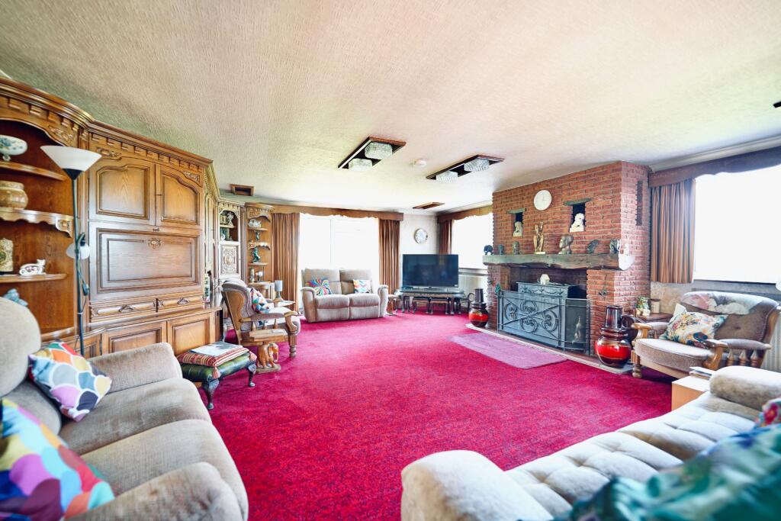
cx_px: 390
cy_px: 260
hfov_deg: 104.2
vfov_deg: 81.2
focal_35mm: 14
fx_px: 304
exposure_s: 1/13
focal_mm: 14
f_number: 1.8
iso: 125
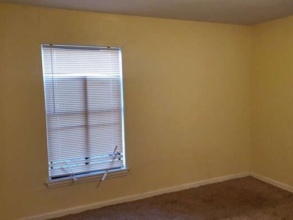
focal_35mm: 32
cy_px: 106
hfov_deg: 56.8
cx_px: 157
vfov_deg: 44.2
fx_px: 271
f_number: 1.5
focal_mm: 4.3
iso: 200
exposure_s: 1/60
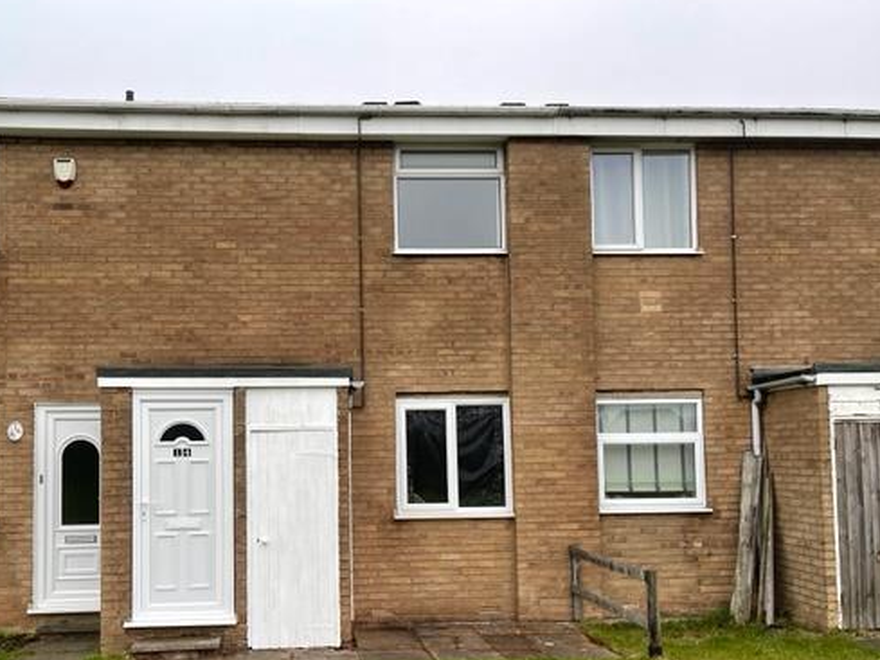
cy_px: 406
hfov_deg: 53.6
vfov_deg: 41.6
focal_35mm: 34
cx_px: 353
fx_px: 865
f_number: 1.6
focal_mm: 5.1
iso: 40
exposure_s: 1/121
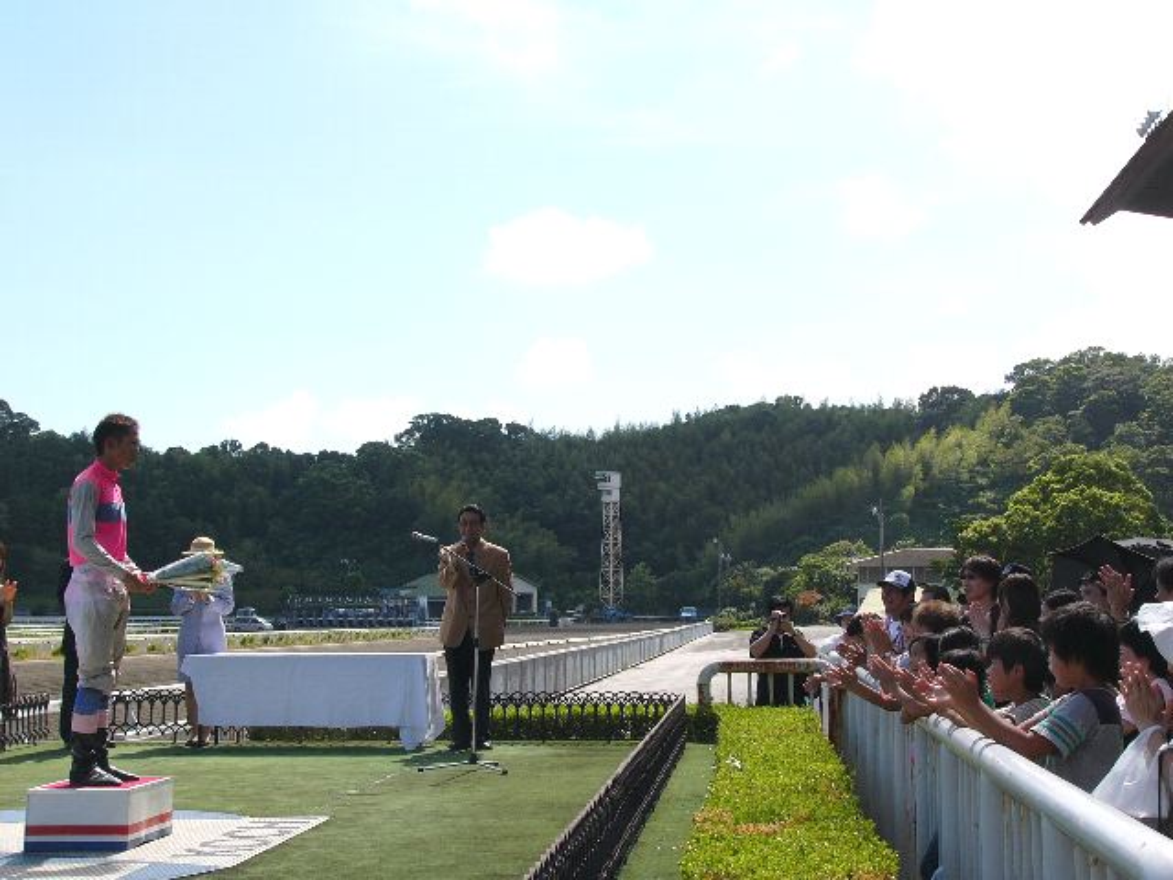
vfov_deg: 29.7
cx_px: 586
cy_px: 440
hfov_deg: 38.9
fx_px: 1660
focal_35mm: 49
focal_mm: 8.1
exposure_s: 1/400
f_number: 4
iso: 50
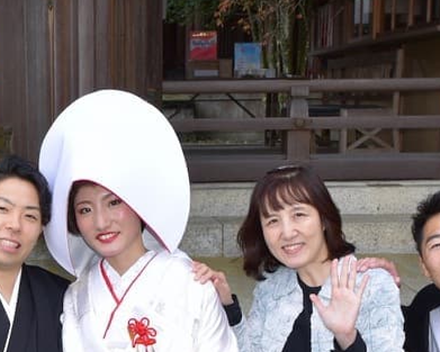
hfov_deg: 22.4
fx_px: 1081
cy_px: 384
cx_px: 39
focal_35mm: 83
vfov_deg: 17.9
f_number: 9
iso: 400
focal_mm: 24
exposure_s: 1/60
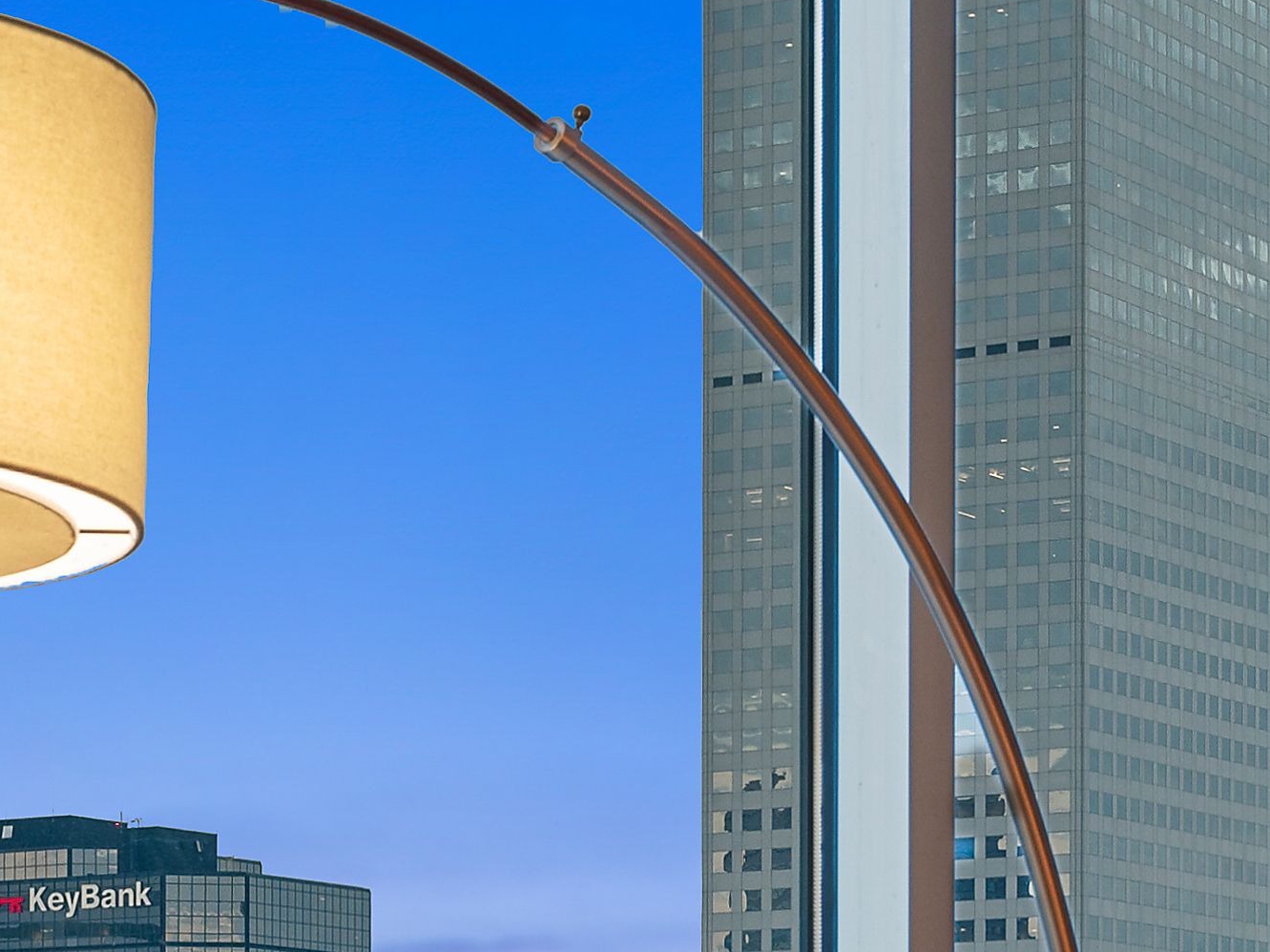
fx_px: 4806
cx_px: -91
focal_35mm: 131
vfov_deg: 10.9
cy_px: 1437
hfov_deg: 14.7
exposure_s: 1/1.67
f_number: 9
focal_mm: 30
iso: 250
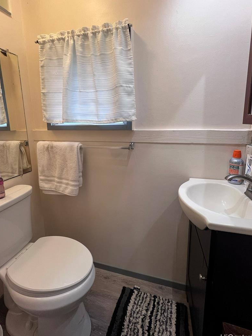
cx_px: 123
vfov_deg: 97.6
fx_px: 146
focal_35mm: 15
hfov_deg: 81.7
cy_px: 147
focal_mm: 1.57
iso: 125
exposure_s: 1/120
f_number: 1.8
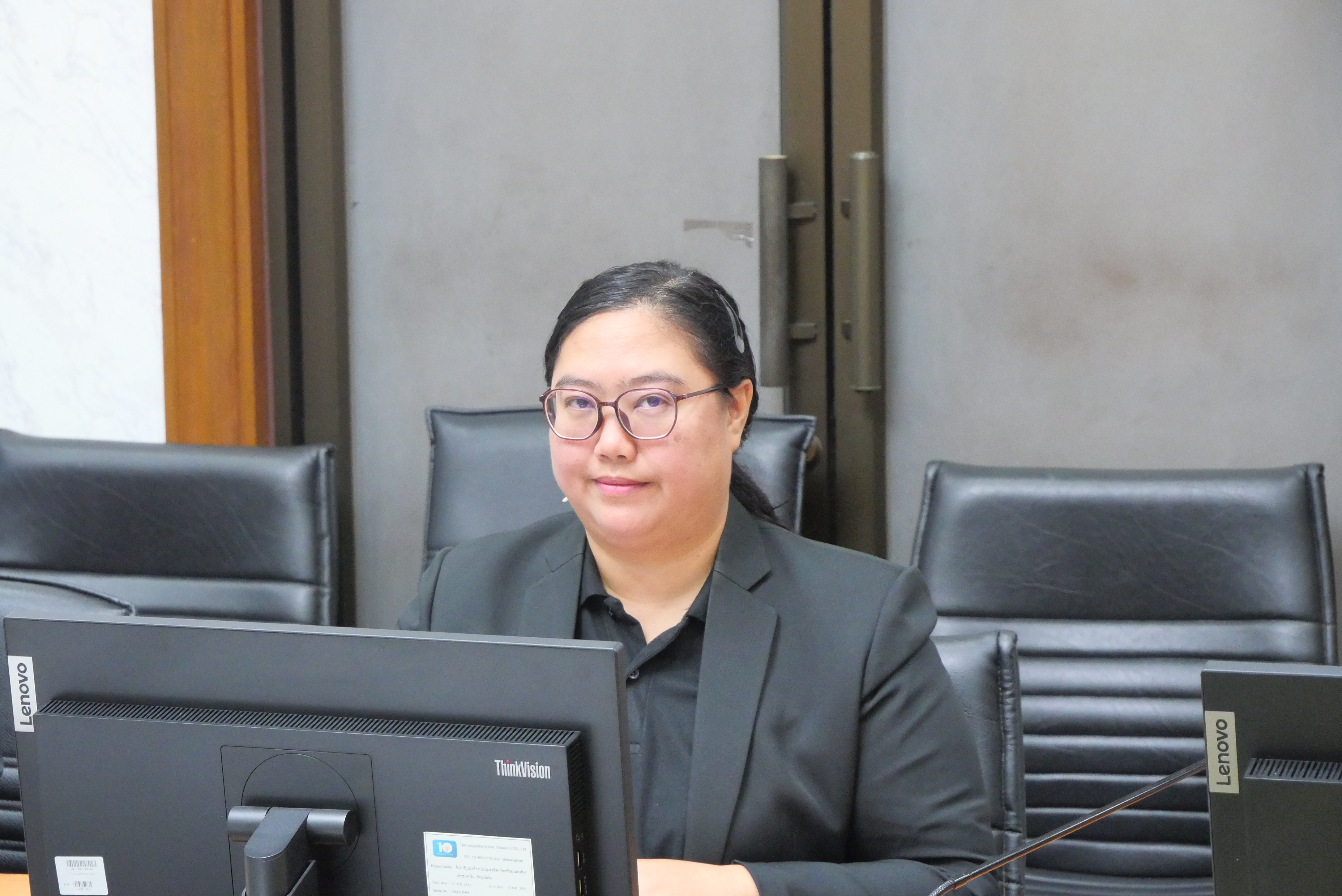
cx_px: 671
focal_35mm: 124
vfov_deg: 11.1
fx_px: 4625
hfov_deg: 16.5
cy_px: 448
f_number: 6.3
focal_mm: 60
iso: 3200
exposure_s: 1/20
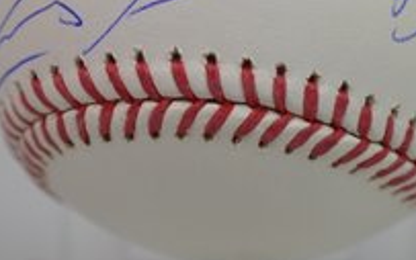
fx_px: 2427
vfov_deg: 6.1
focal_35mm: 214
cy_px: 103
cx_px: 234
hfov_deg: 9.8
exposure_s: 1/80
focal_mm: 40
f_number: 4.5
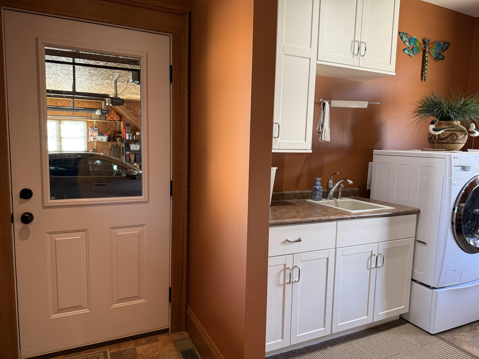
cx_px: 240
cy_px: 180
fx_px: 332
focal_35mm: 24
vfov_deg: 56.8
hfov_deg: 71.6
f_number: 1.78
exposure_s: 1/60
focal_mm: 6.76
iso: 250
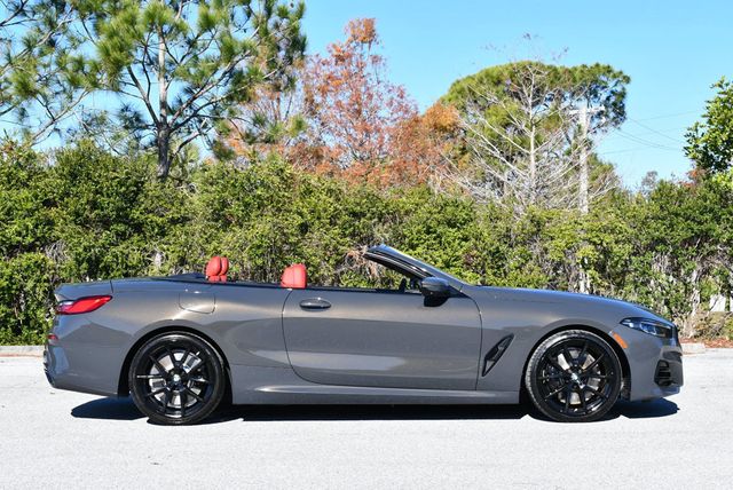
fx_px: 1386
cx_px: 366
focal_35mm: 68
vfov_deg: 20.1
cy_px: 245
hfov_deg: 29.6
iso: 125
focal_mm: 34
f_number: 8
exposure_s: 1/250
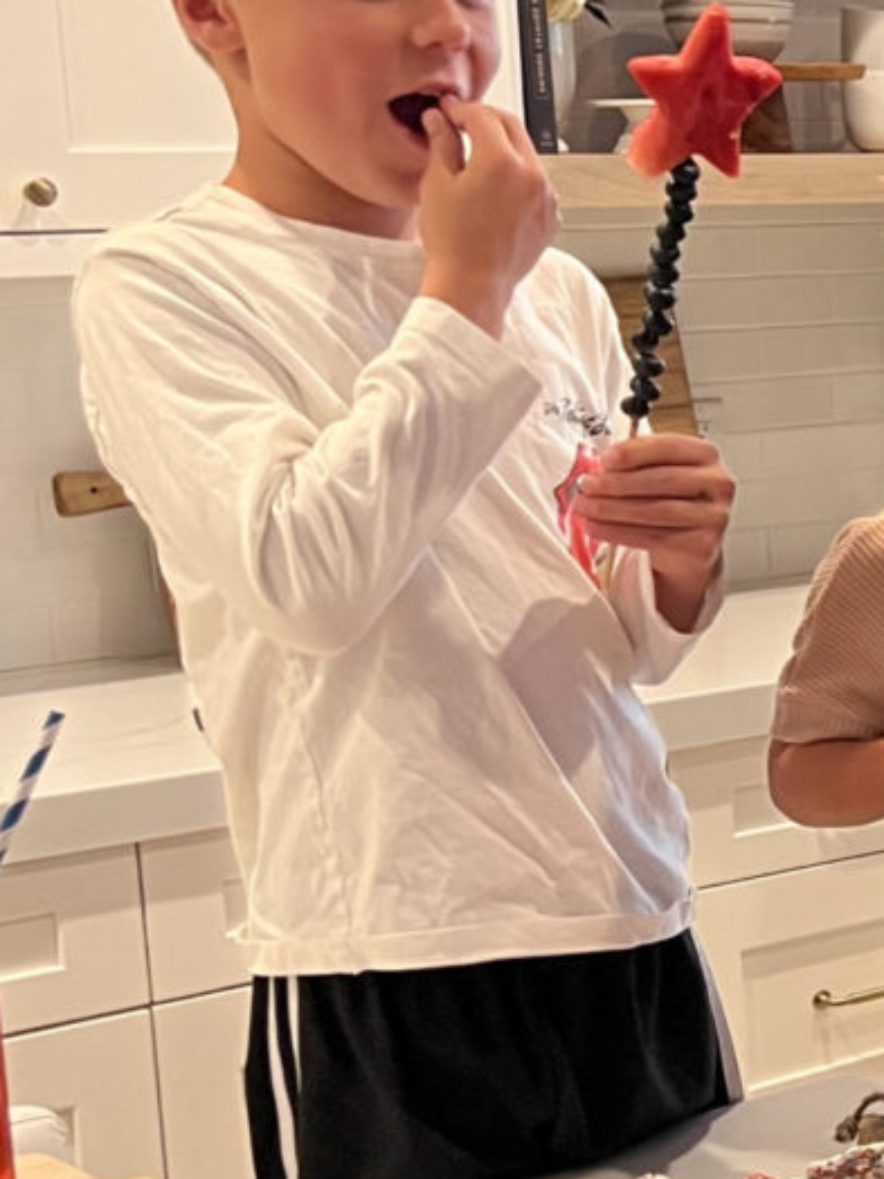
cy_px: 721
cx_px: 1505
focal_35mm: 90
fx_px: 3064
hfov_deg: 14.7
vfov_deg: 21.7
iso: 100
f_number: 1.5
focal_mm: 5.7
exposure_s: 1/60
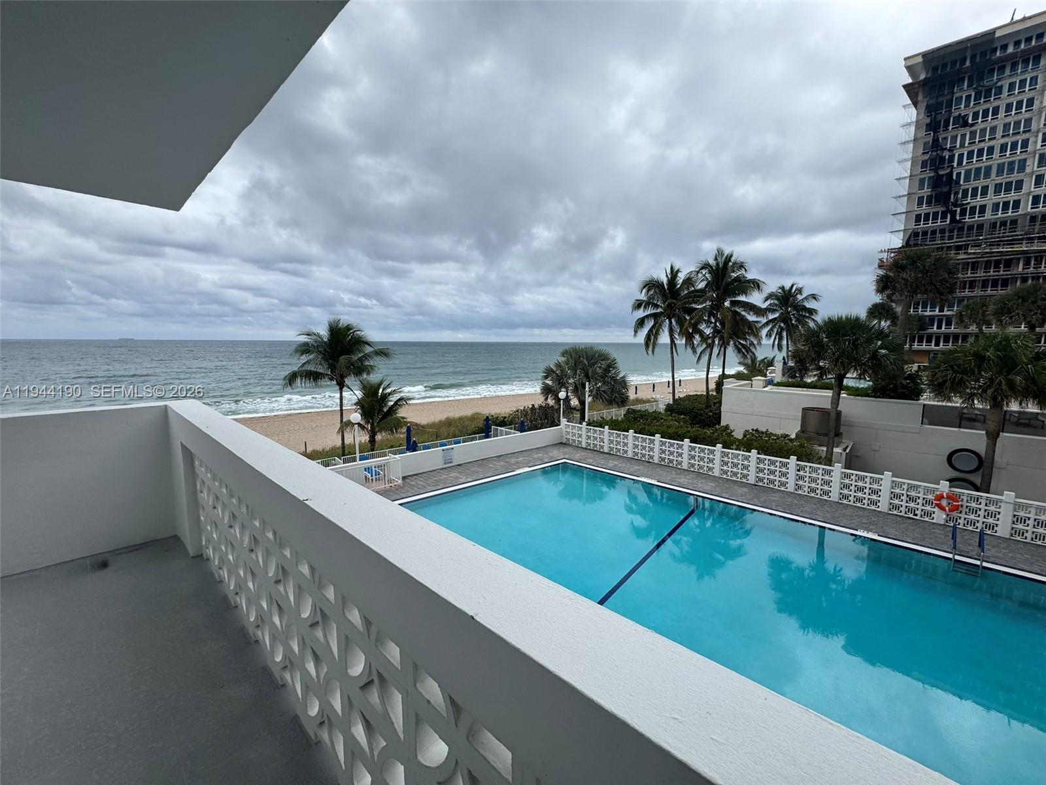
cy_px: 392
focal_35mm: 14
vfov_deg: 85.7
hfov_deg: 102.1
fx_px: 423
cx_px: 523
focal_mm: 2.22
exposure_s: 1/428
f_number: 2.2
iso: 40
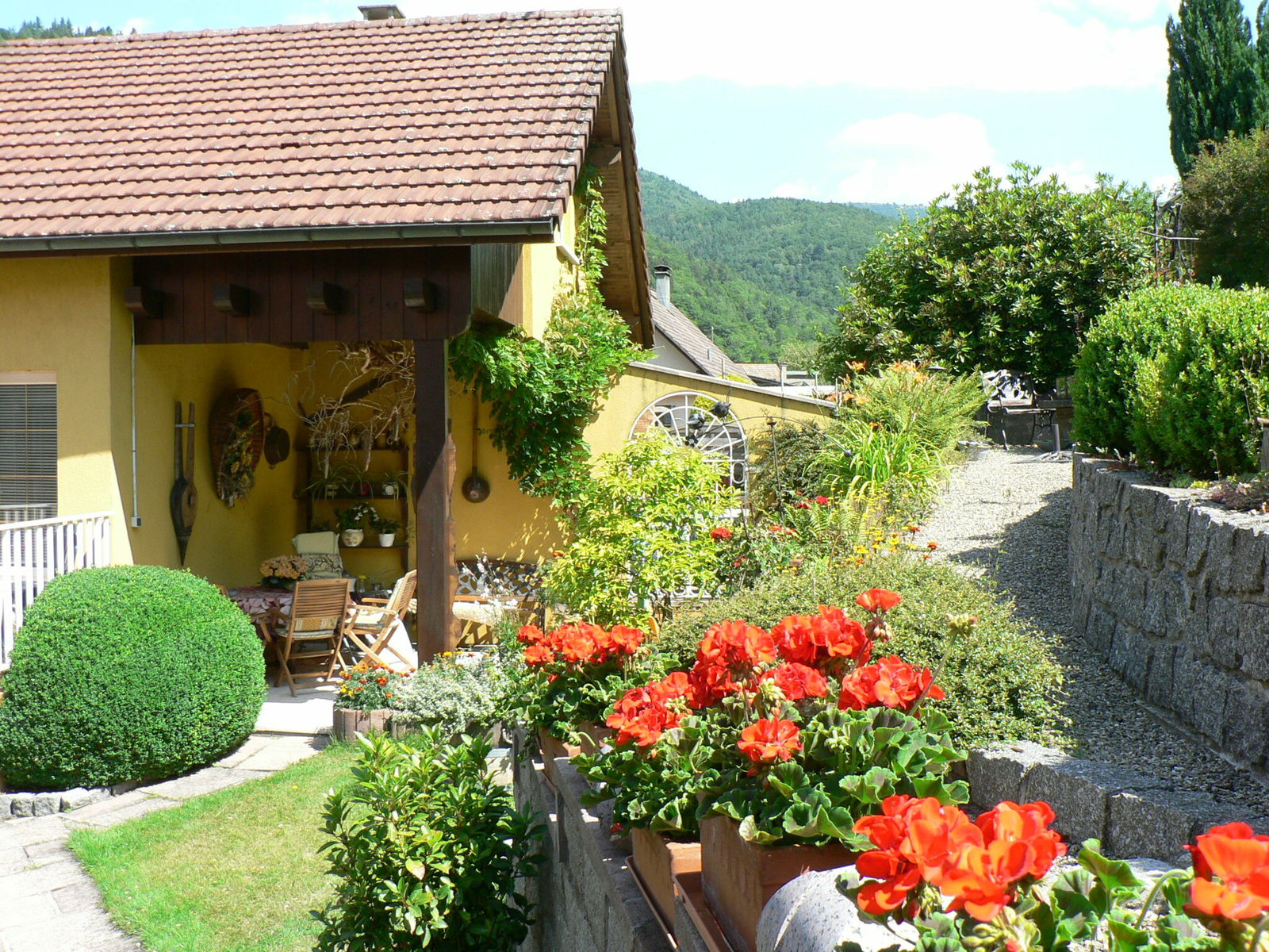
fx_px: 1320
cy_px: 476
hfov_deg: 51.4
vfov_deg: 39.7
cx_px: 634
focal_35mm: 36
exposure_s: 1/250
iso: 100
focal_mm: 6
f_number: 4.5
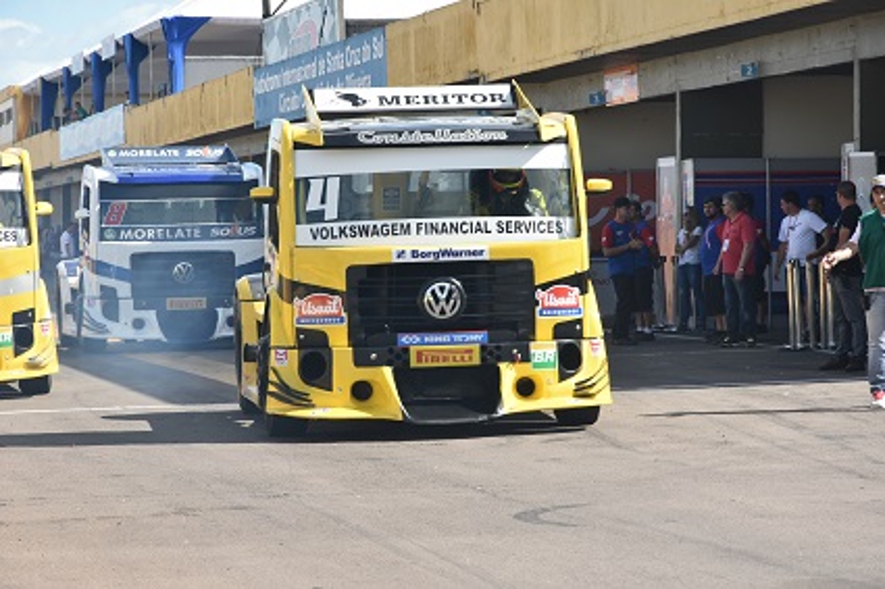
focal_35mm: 158
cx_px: 442
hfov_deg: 13.0
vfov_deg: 8.7
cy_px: 294
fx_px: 3870
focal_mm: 105
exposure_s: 1/400
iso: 400
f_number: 10
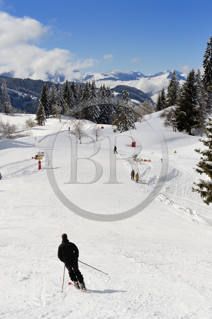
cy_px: 160
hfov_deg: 23.4
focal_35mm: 58
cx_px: 106
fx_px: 513
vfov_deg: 34.5
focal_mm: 58
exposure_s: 1/400
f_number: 14
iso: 200
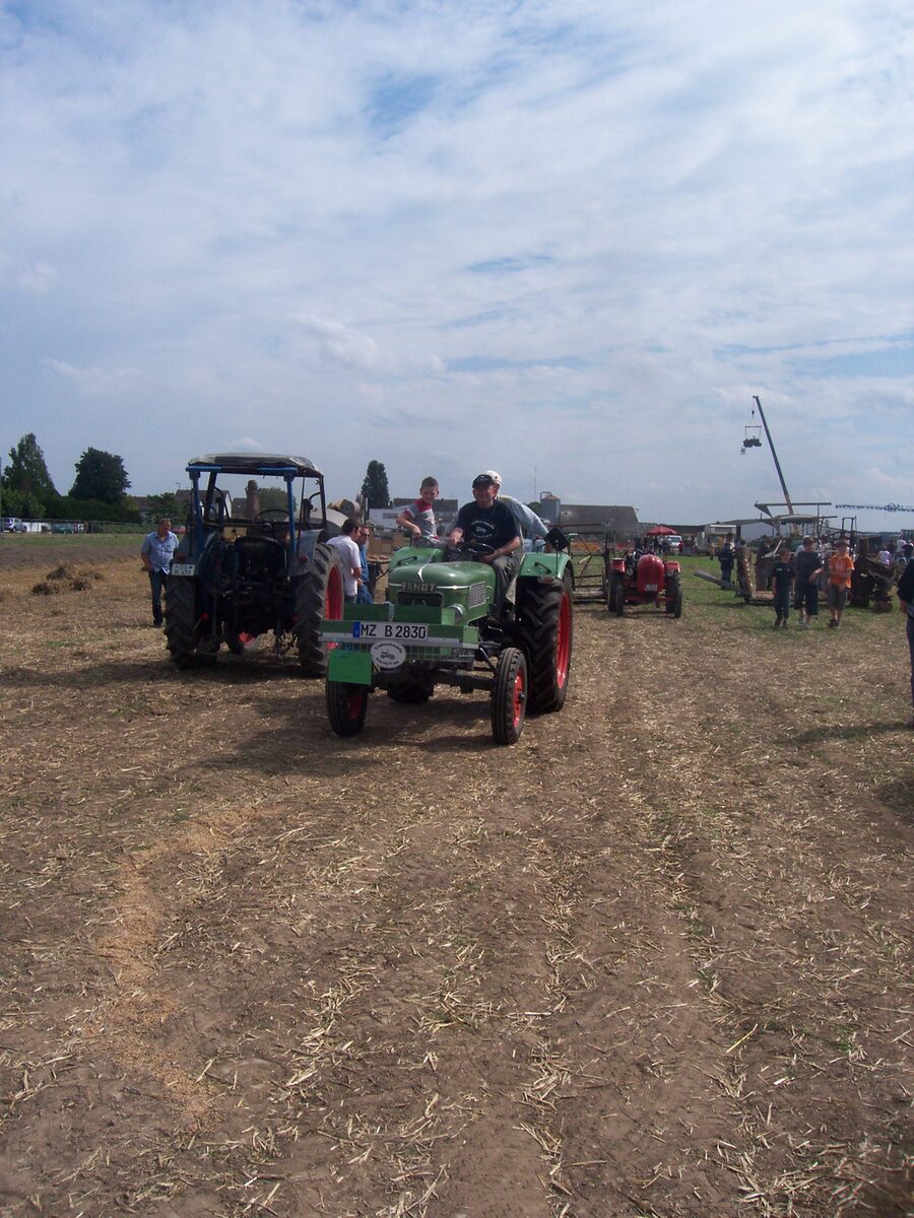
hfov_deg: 41.8
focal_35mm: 34
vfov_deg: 54.0
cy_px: 609
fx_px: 1197
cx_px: 457
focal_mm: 5.6
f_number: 5.1
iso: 80
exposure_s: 1/1151
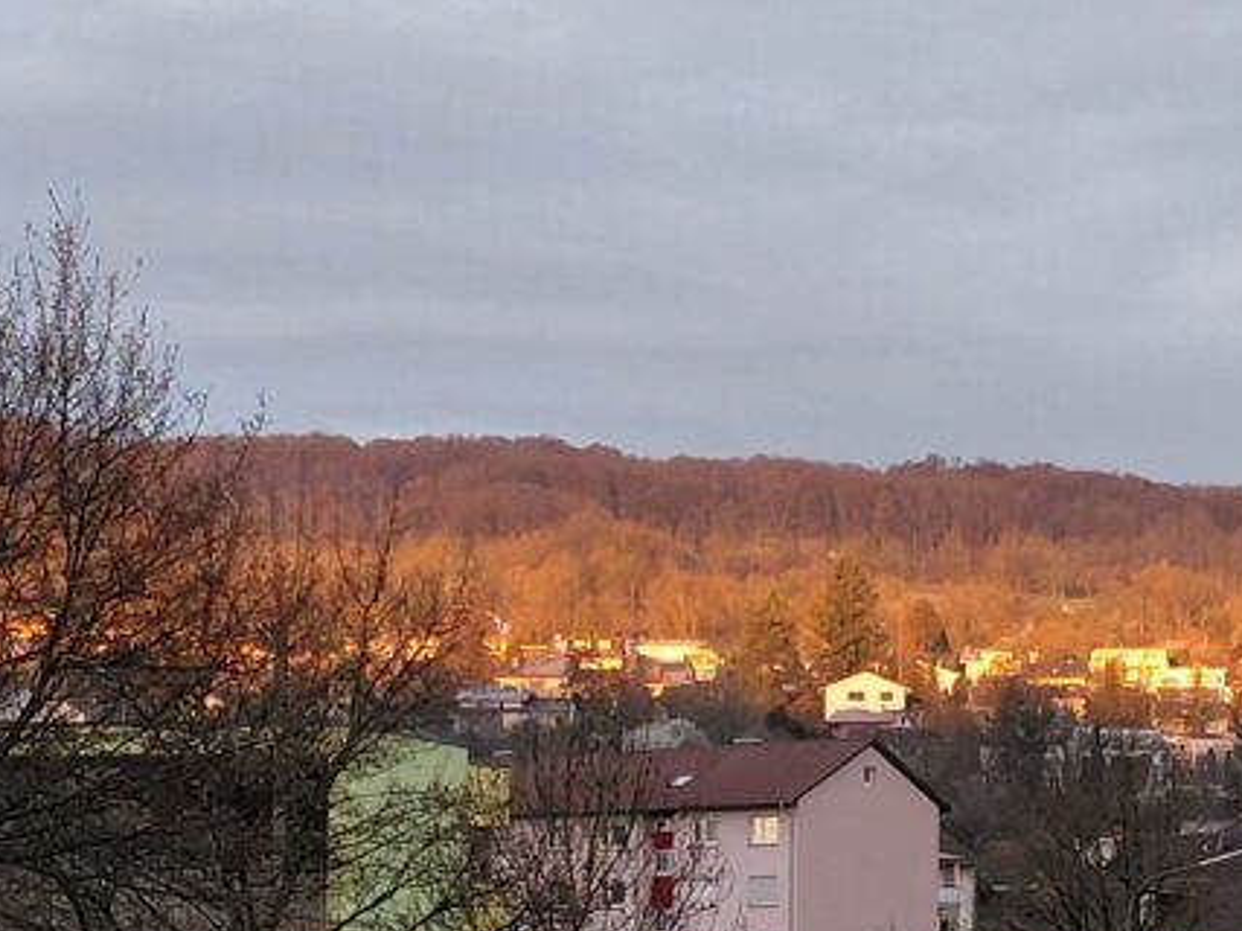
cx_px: 628
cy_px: 596
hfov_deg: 42.1
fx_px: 1614
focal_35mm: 45
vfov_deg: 32.0
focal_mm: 4.69
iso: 100
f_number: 1.8
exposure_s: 1/120
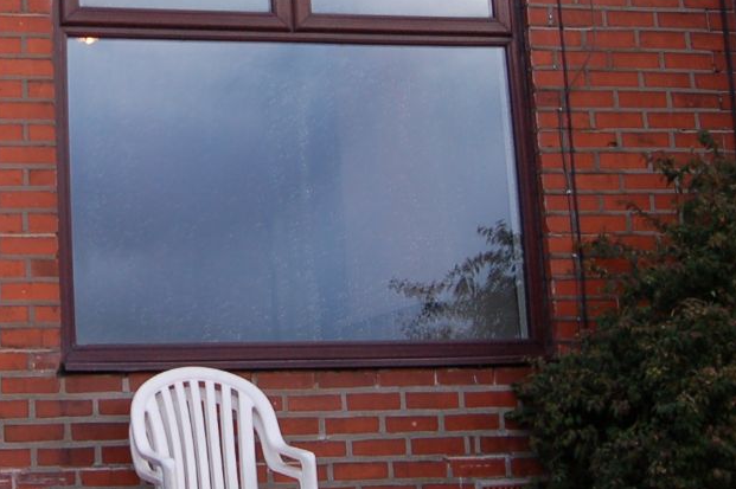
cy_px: -24
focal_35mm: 89
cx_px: 107
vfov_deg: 15.0
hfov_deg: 22.5
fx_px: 1818
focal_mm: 18
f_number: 5.6
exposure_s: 1/125
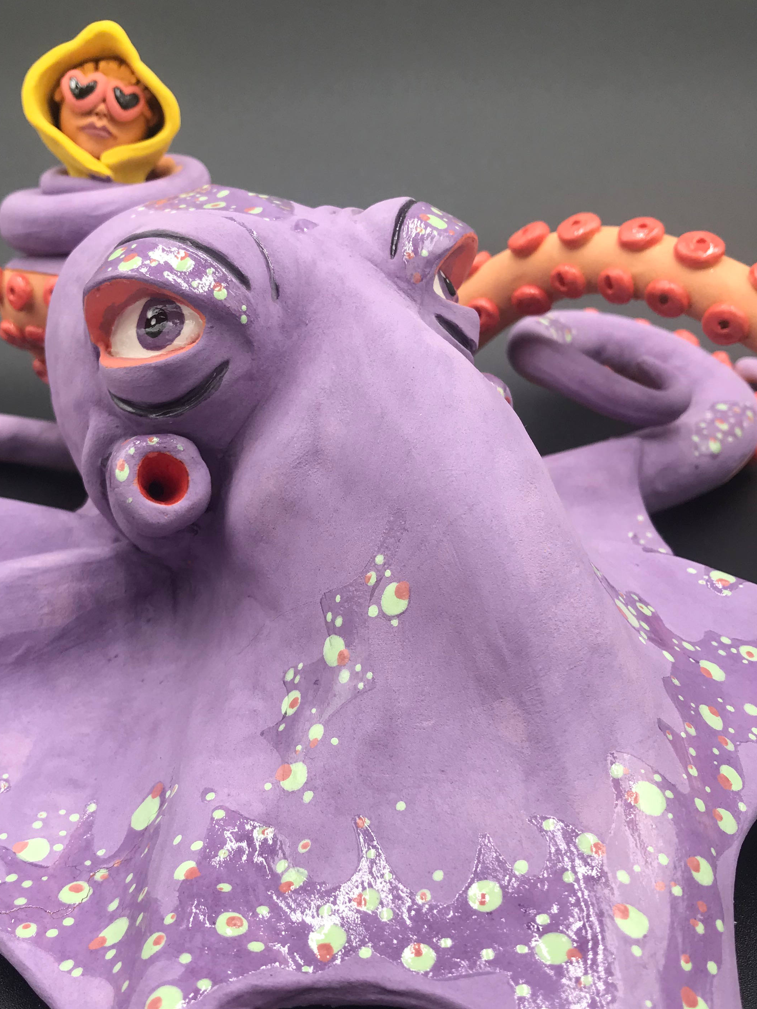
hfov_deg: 35.8
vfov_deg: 46.5
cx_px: 298
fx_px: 1166
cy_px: 605
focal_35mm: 40
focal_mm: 3.99
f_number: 1.8
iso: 20
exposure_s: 1/167
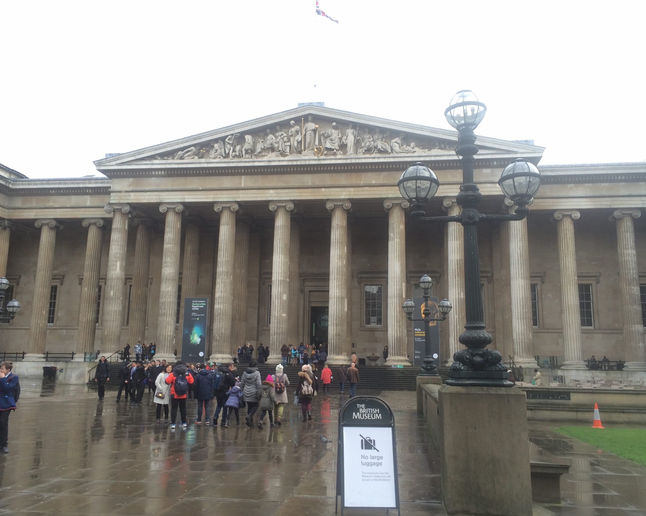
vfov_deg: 47.1
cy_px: 256
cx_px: 329
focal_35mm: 31
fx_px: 593
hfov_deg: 57.2
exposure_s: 1/129
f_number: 2.2
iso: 32
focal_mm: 4.15
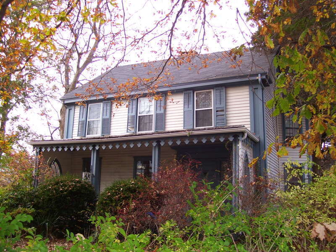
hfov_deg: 51.4
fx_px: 349
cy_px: 126
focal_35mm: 36
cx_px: 168
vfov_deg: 39.7
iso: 80
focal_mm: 6
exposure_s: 1/60
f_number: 2.7
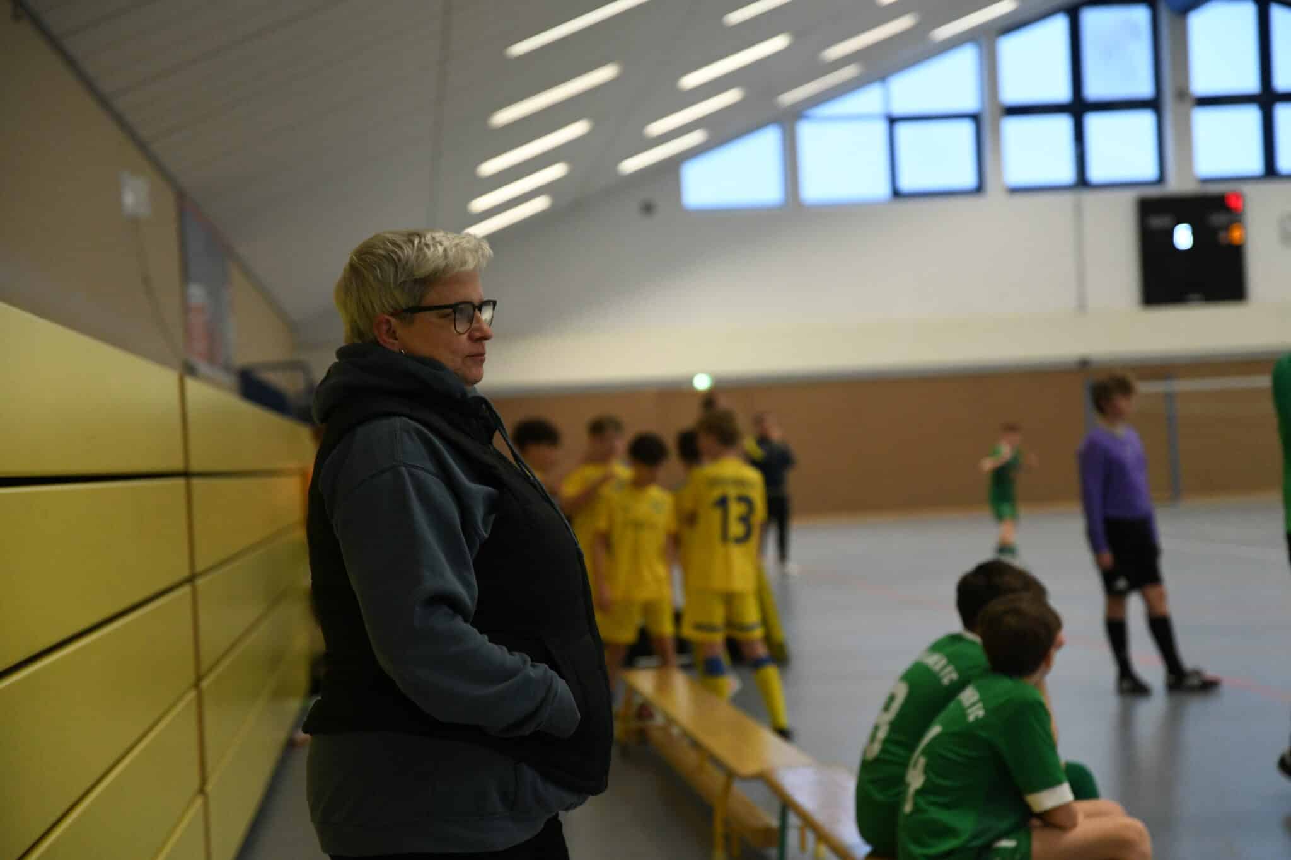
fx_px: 2223
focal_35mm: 62
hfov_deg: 32.4
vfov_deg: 21.9
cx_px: 646
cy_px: 430
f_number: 2.8
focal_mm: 62
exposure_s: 1/800
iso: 5000
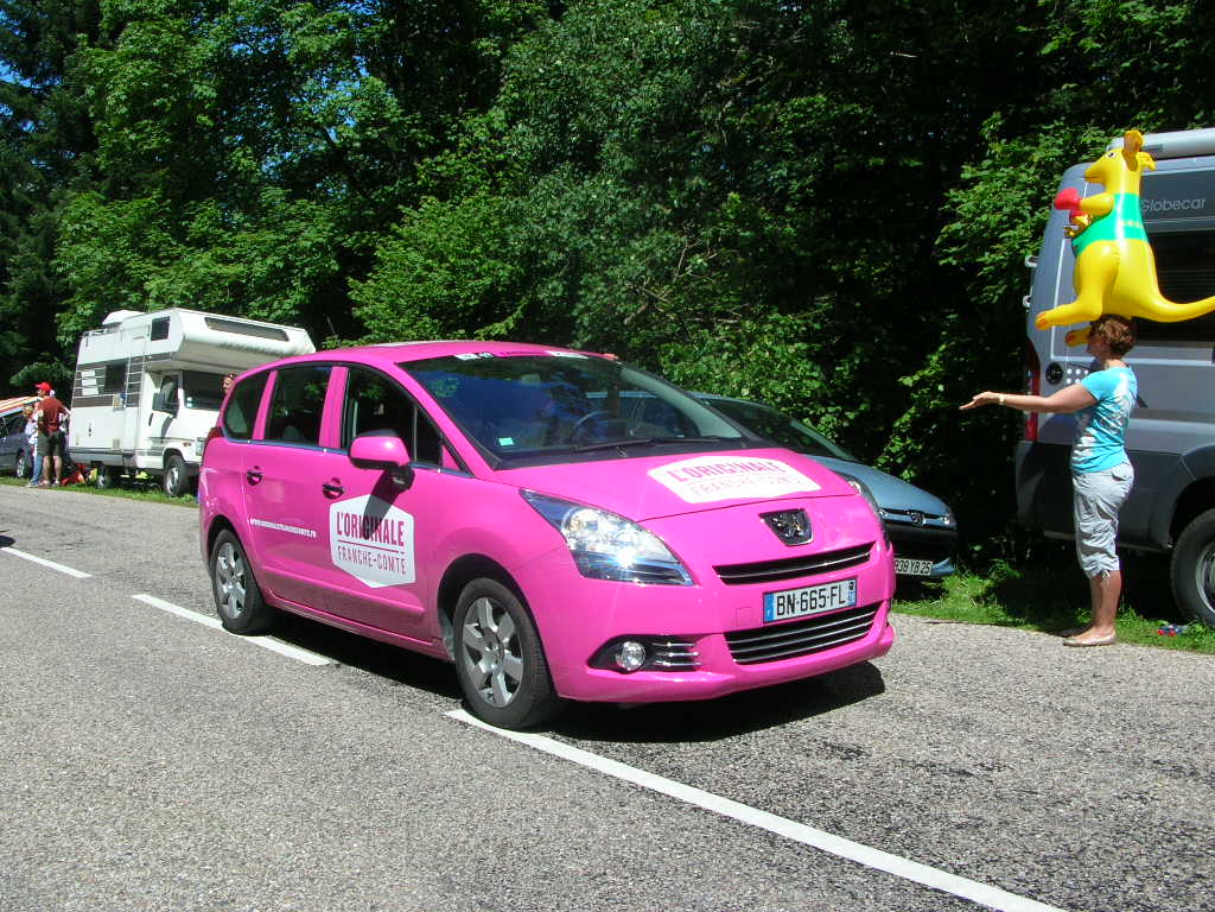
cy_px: 456
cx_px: 608
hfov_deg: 52.6
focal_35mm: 35
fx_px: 1228
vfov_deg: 40.7
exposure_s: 1/274
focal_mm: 5.8
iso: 50
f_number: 5.6
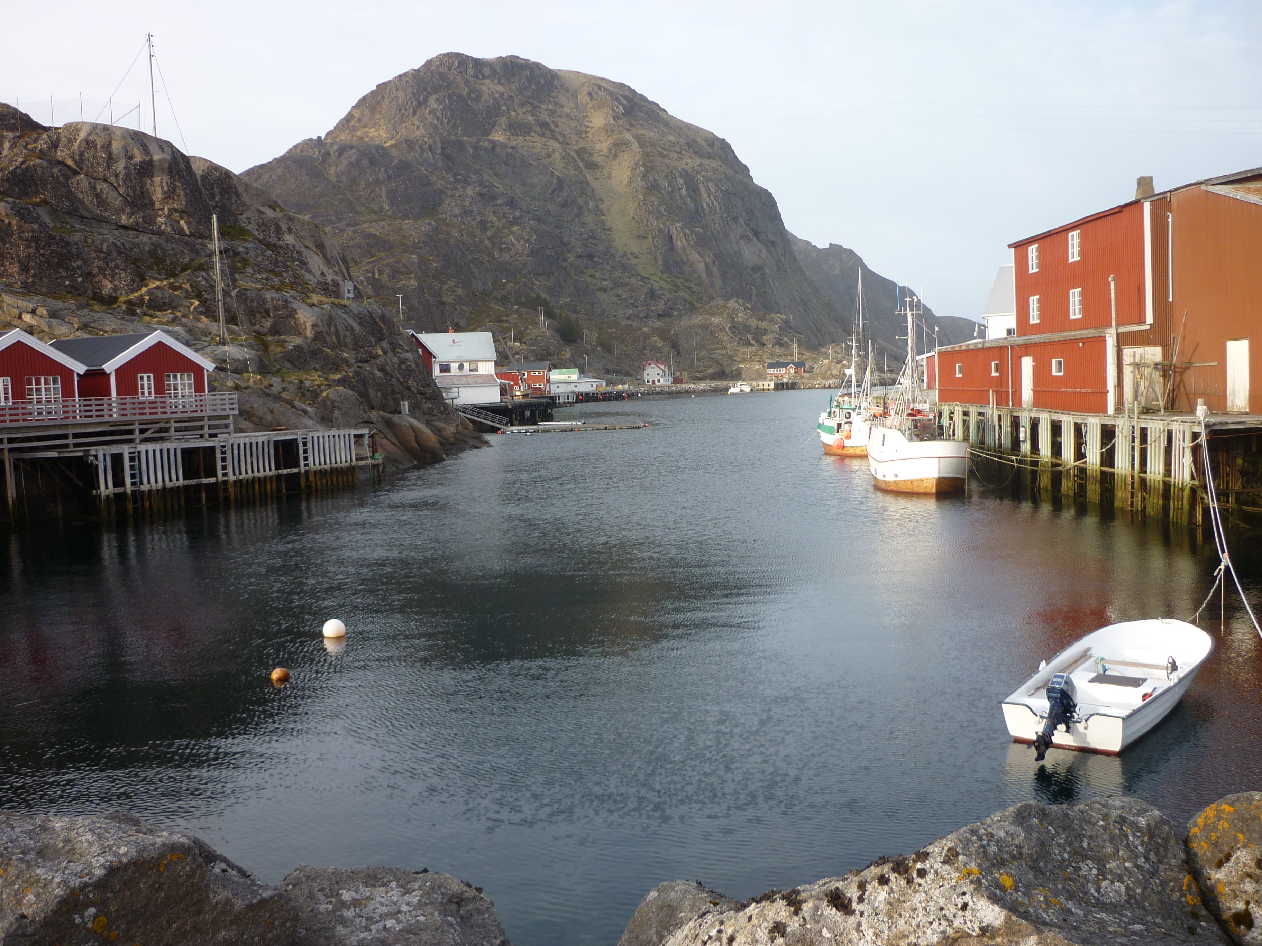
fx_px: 1203
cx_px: 631
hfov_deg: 55.4
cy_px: 473
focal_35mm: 33
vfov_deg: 42.9
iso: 80
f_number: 2.8
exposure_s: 1/250
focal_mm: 5.5
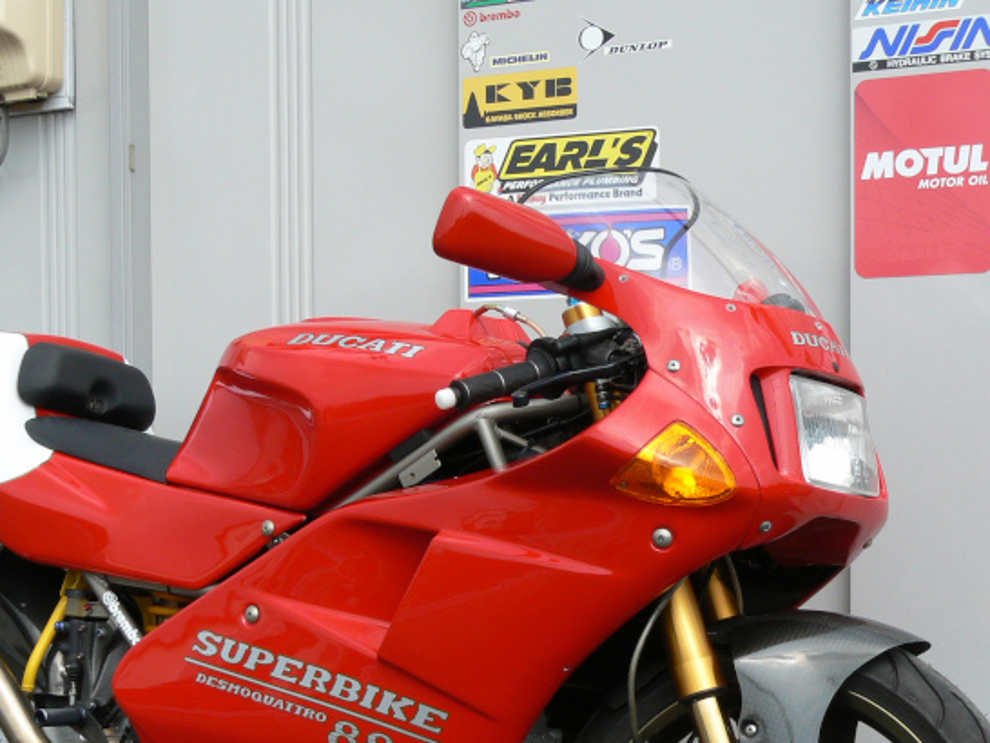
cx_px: 417
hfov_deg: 26.6
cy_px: 559
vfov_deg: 20.0
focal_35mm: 73
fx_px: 2089
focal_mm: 8
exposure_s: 1/320
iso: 80
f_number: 5.6
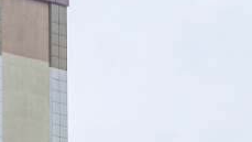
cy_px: 374
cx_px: -344
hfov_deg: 6.6
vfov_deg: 3.8
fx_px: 2079
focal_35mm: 311
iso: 400
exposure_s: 1/400
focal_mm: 35
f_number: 7.1
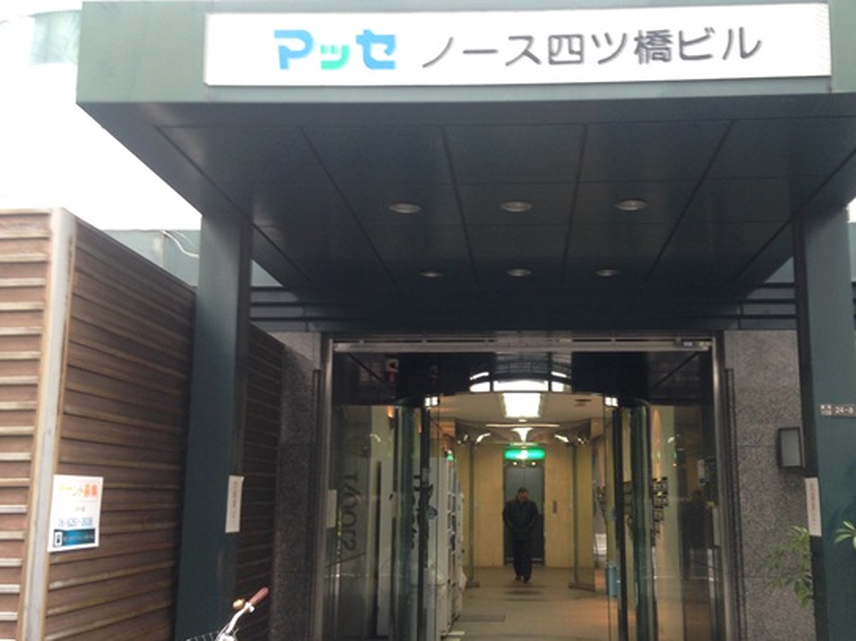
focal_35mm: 39
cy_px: 341
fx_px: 964
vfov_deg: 36.8
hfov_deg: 47.7
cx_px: 488
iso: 80
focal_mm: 4.12
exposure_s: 1/20
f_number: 2.4
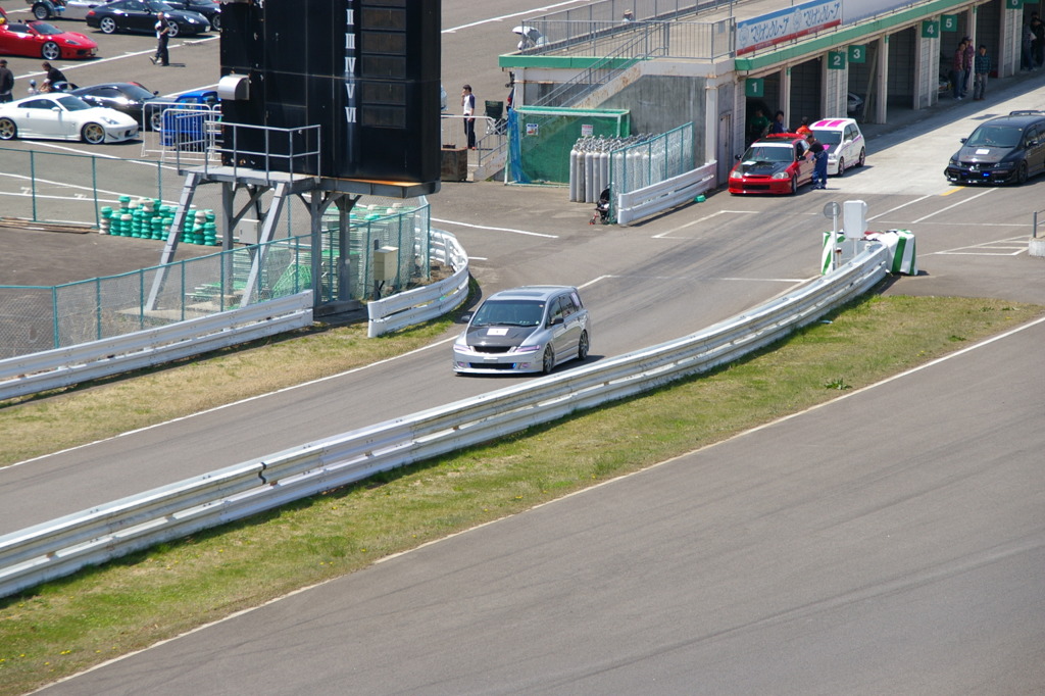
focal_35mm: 180
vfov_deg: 7.6
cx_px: 522
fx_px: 5223
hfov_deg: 11.4
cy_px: 348
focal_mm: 120
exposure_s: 1/350
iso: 200
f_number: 9.5
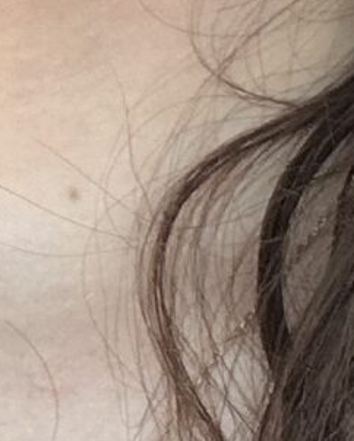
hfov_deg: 6.2
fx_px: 3245
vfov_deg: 7.4
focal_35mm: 248
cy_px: -571
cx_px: 48
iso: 20
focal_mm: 2.69
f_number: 1.9
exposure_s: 1/121
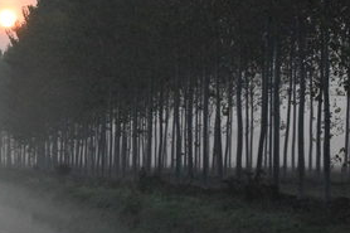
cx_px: 24
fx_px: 1730
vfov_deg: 7.7
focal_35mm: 178
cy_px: 107
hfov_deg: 11.5
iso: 8000
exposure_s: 1/500
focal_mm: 55
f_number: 36
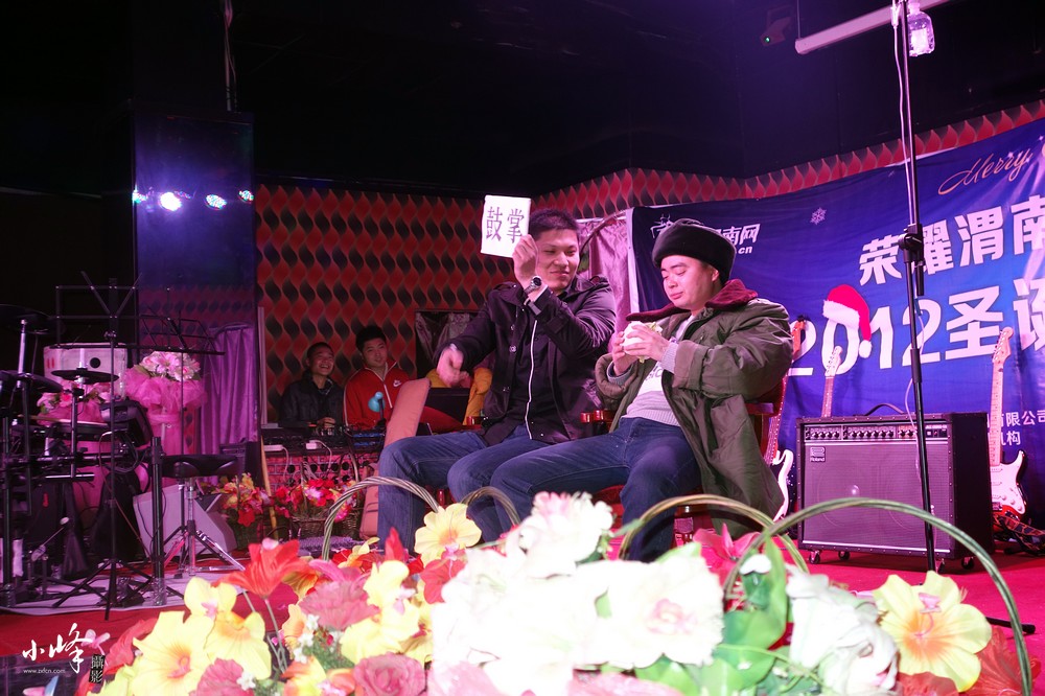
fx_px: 1248
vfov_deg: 31.2
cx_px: 522
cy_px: 348
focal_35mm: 43
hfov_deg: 45.4
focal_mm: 16.01
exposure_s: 1/50
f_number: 3.2
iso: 320
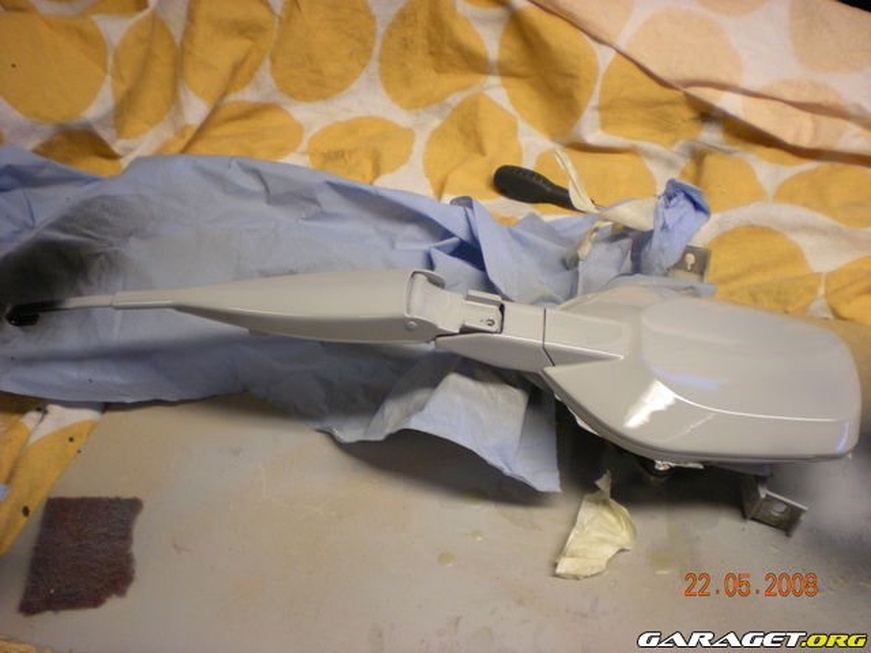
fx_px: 956
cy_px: 326
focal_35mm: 38
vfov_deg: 37.7
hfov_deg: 49.0
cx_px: 436
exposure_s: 1/32.8
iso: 200
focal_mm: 6.3
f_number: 3.1
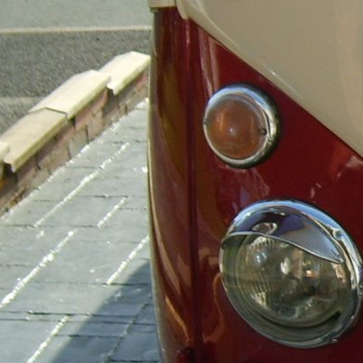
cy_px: 130
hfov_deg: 12.1
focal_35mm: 136
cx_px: 576
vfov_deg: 12.8
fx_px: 1614
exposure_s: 1/500
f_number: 2.8
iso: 50
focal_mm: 5.8
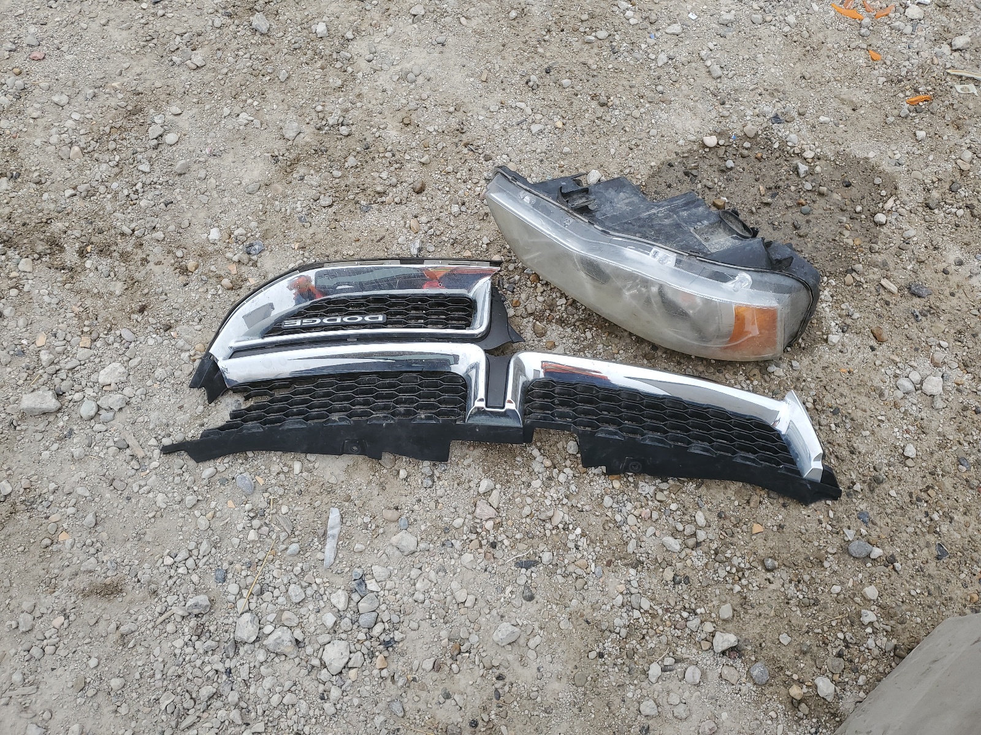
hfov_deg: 67.3
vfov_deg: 53.1
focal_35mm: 26
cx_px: 490
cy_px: 368
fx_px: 737
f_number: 1.5
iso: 50
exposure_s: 1/222
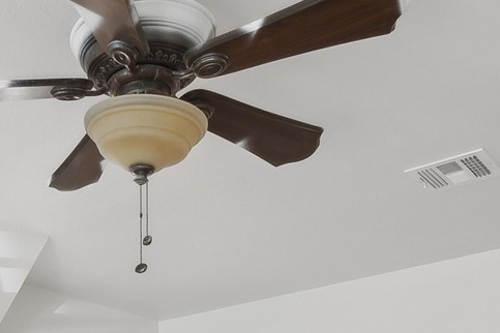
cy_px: 544
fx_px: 819
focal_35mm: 59
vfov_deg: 19.1
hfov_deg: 32.5
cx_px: 68
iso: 640
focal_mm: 14
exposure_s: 1/15
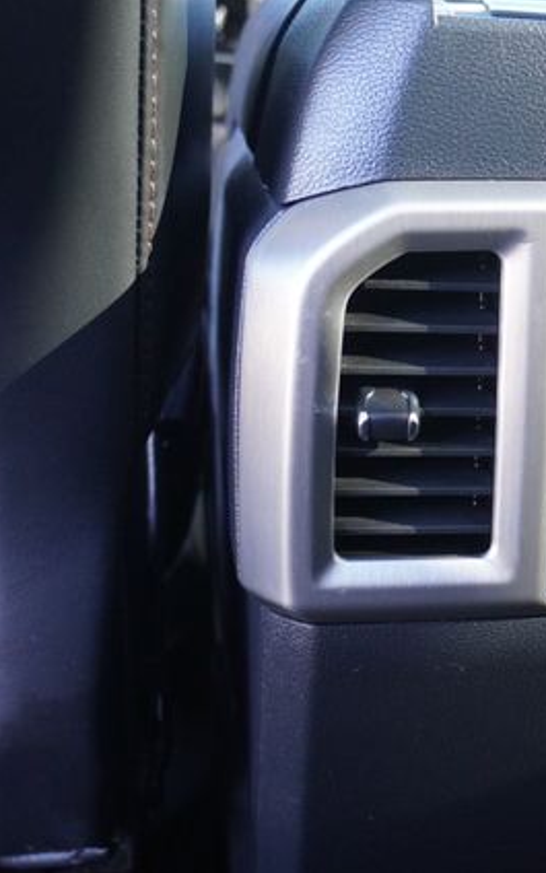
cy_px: 436
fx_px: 1375
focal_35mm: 58
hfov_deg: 20.9
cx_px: 655
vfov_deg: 35.2
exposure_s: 1/160
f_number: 4.5
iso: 2500
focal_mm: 25
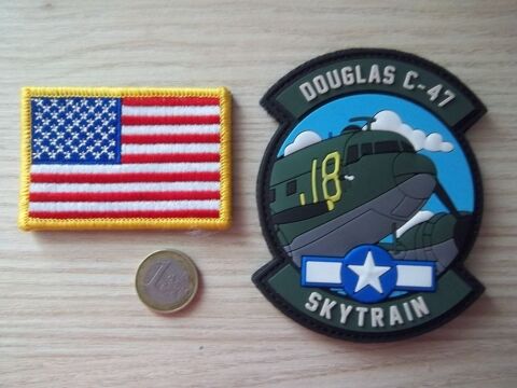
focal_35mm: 28
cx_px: 258
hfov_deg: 63.4
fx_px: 418
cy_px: 194
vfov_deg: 49.7
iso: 311
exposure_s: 1/8
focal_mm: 5.05
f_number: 3.5
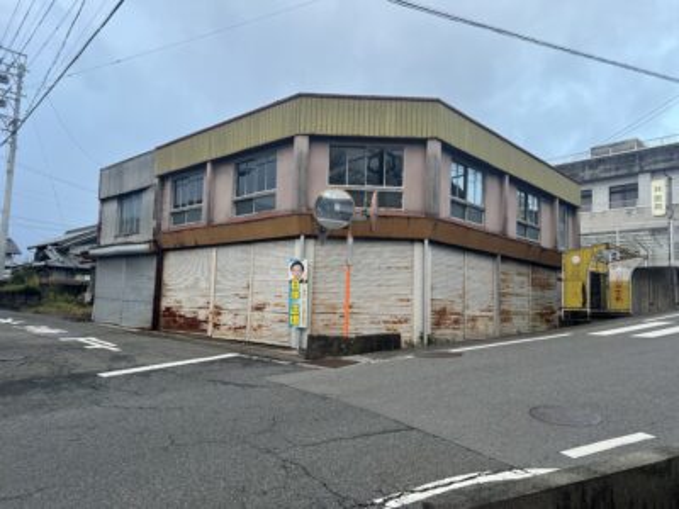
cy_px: 254
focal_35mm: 26
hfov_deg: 67.3
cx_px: 340
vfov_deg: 53.1
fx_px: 510
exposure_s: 1/160
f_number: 1.5
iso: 40
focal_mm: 5.7
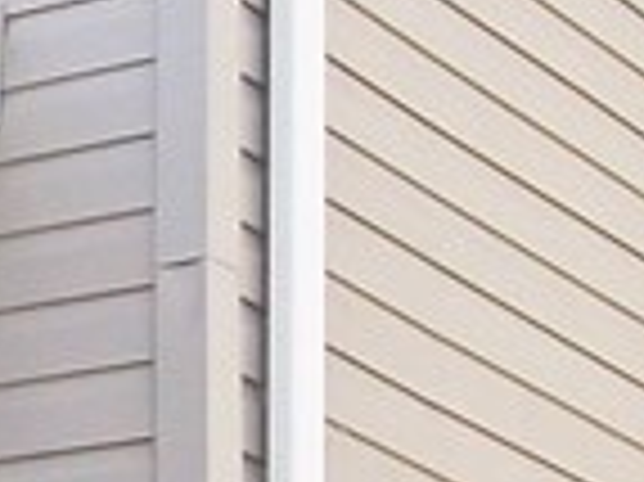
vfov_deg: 5.8
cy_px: 446
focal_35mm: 257
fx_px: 4777
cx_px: -468
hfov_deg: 7.5
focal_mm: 6
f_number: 2.7
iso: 80
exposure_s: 1/430
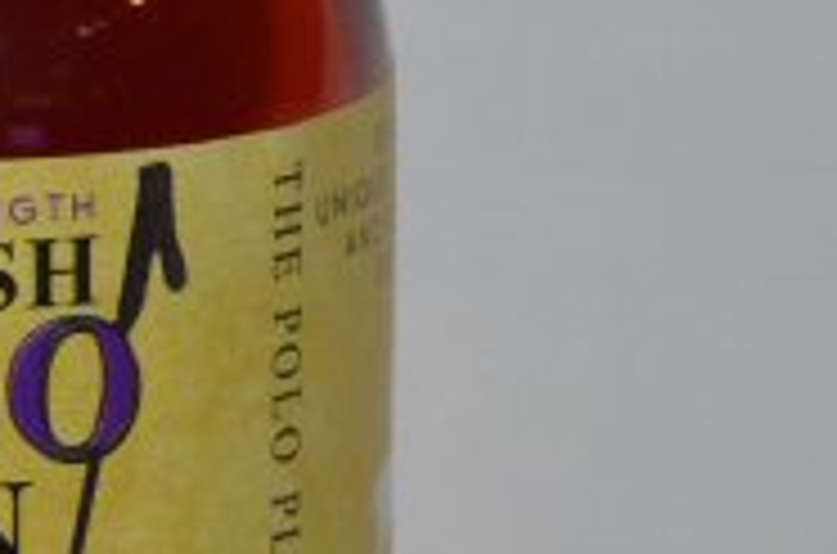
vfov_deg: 4.5
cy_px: 144
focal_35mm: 306
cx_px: -796
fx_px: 7096
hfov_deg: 6.6
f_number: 5
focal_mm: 38
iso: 720
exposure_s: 1/60
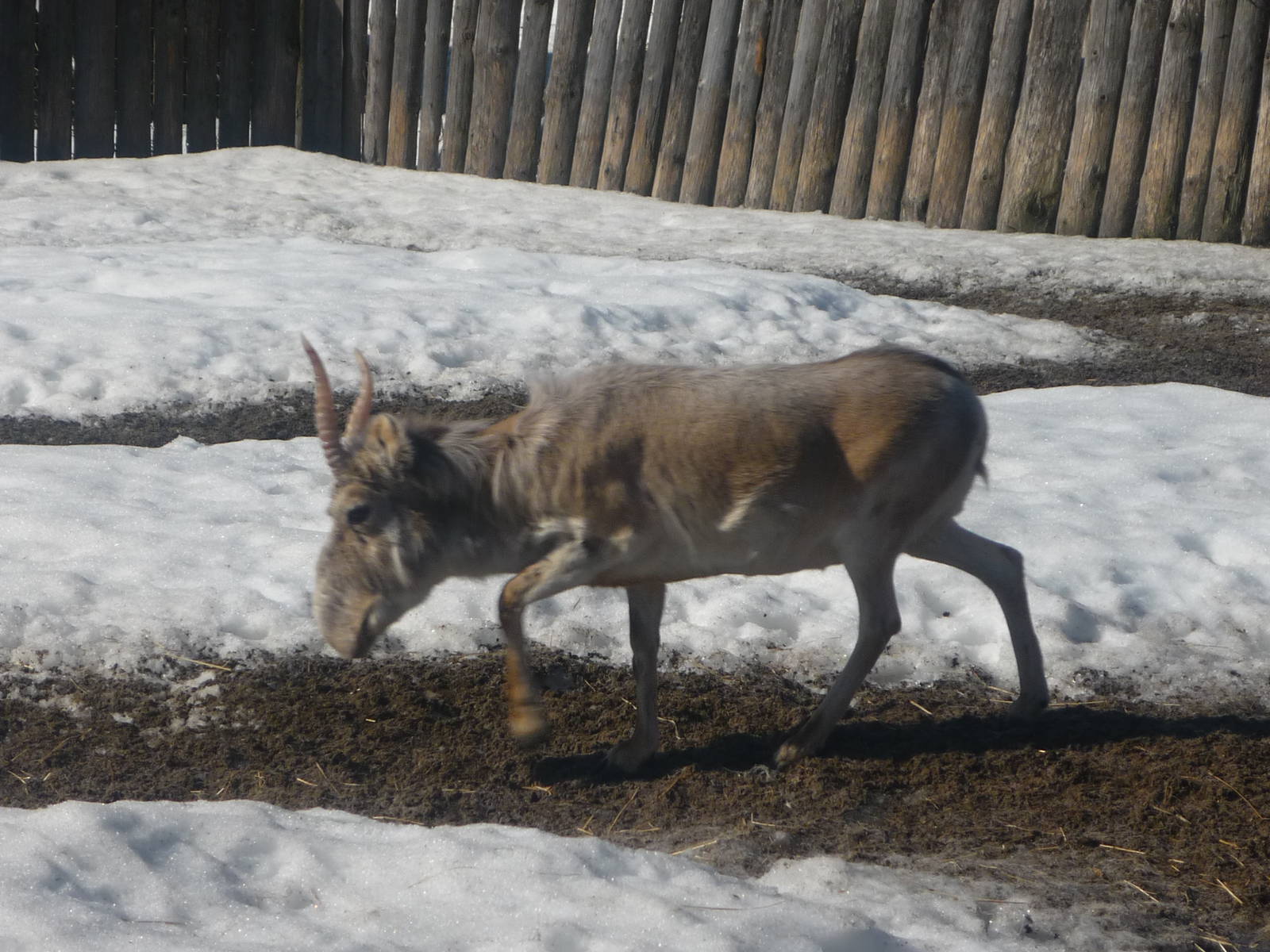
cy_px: 476
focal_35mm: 127
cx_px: 635
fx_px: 4659
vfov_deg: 11.7
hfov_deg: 15.5
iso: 100
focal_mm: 16.5
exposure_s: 1/125
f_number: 14
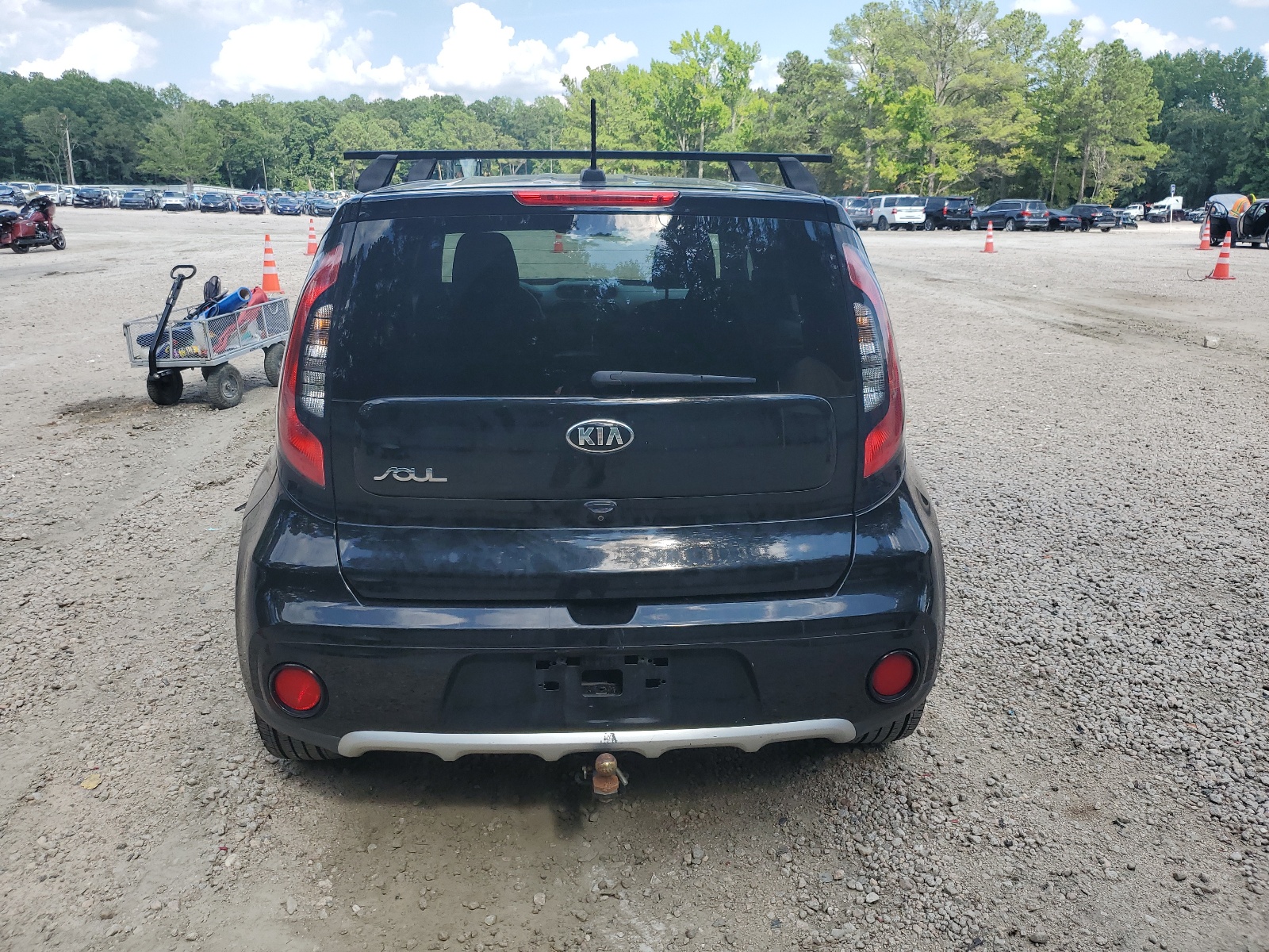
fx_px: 953
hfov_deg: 67.3
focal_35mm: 26
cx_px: 634
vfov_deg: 53.1
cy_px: 476
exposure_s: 1/1667
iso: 50
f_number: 1.5
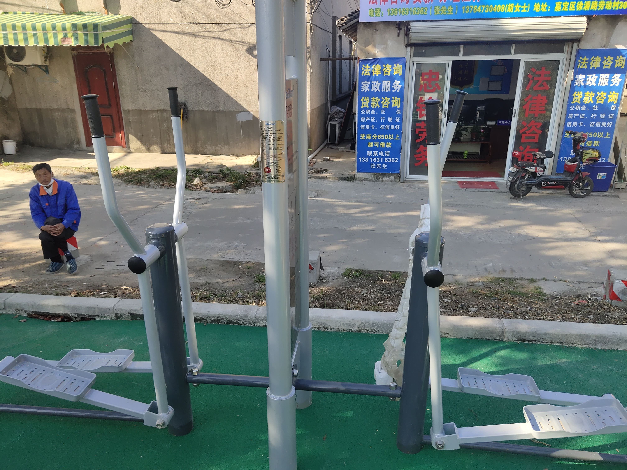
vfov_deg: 46.8
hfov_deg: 60.0
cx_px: 314
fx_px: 543
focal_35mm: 30
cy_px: 235
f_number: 1.79
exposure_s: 1/1057
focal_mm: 4.35
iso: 50
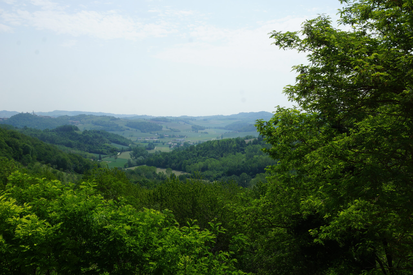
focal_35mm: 33
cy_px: 138
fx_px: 379
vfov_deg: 40.0
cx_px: 206
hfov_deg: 57.2
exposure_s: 1/200
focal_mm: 22
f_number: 13
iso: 100
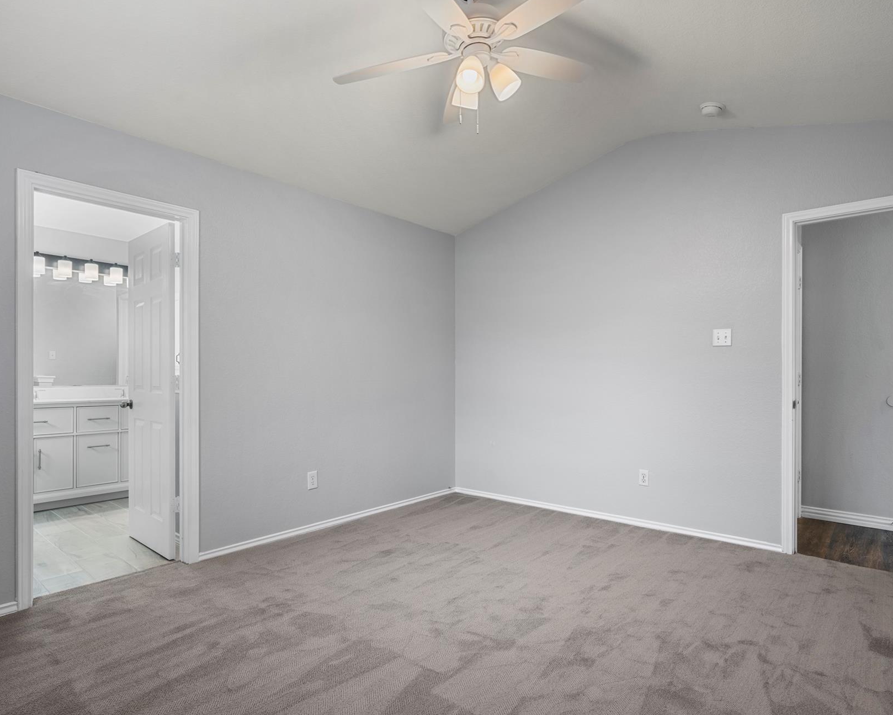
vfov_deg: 70.8
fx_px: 502
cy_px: 372
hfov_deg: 83.3
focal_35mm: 19
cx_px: 457
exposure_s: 1/2.5
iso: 400
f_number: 8
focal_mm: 16
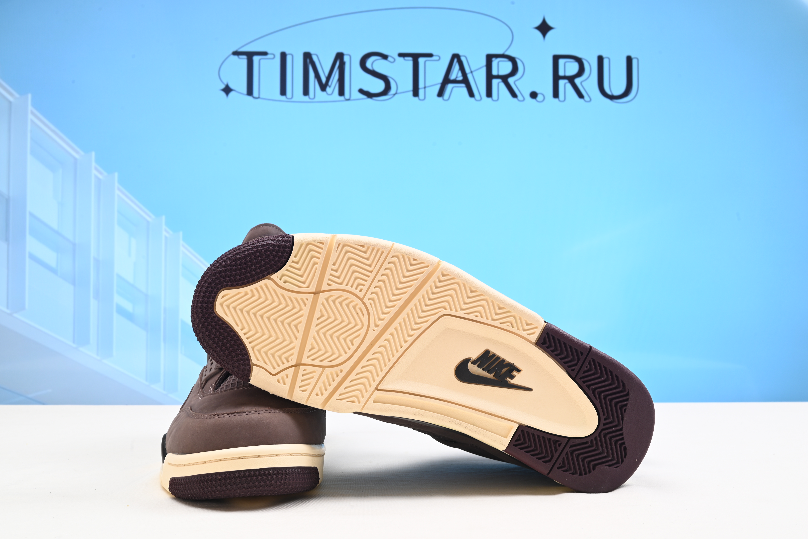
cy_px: 270
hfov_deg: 49.5
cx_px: 404
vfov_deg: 34.2
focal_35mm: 39
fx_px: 876
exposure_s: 1/2
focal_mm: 39
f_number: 16
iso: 100
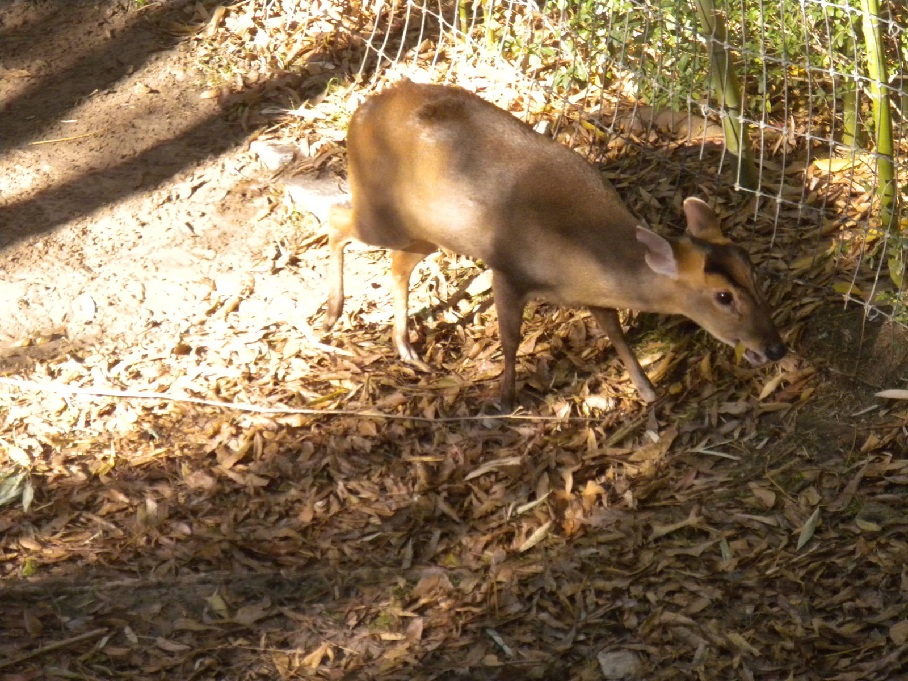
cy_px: 340
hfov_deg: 8.3
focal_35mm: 238
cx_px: 454
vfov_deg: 6.2
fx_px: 6243
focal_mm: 42.1
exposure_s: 1/307
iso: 464
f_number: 5.2
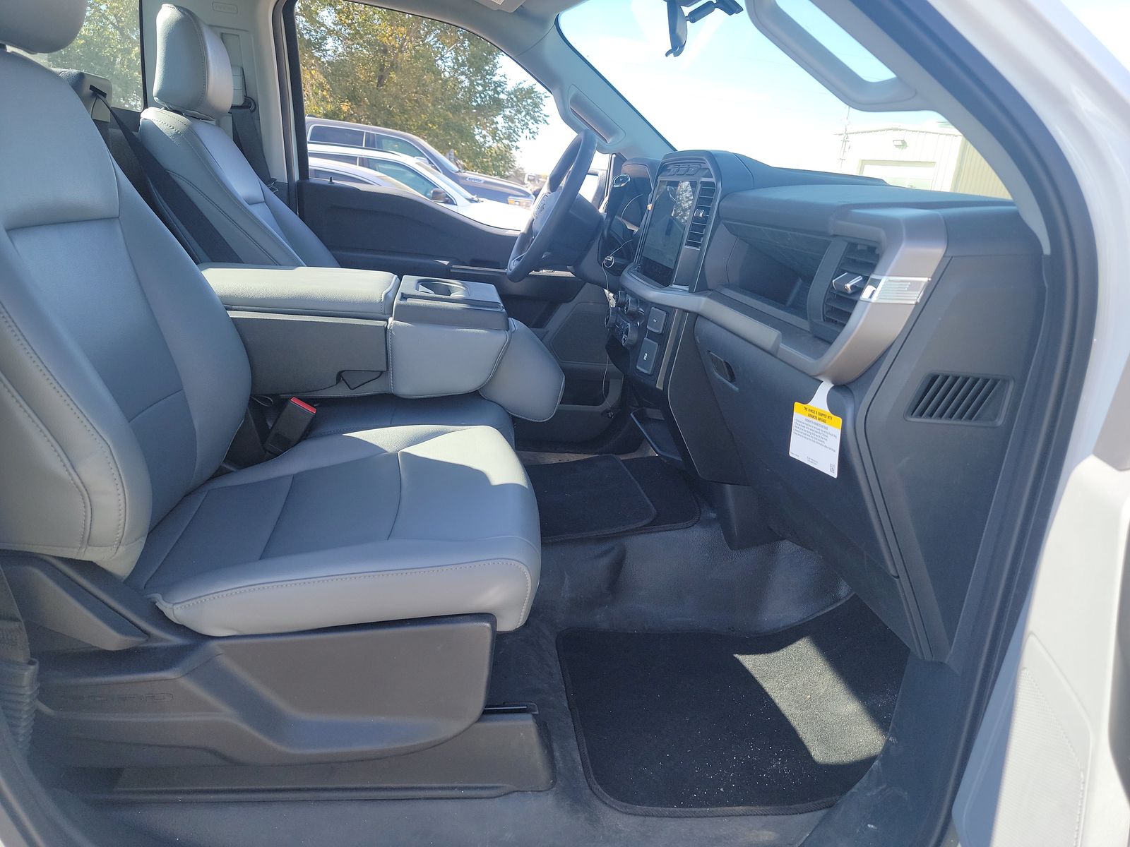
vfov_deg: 56.8
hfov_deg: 71.6
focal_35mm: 24
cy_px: 424
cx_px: 565
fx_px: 783
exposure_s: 1/133
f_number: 1.8
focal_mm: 6.7
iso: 50
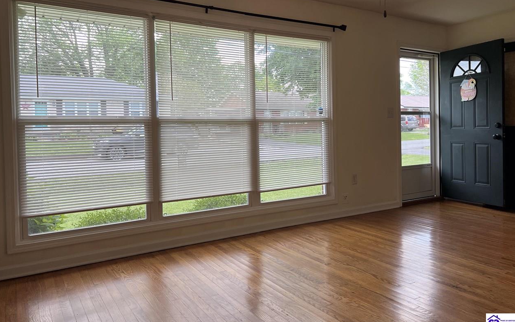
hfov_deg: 66.5
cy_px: 133
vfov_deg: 44.4
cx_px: 257
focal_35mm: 28
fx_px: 393
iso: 40
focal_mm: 5.7
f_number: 1.5
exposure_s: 1/208
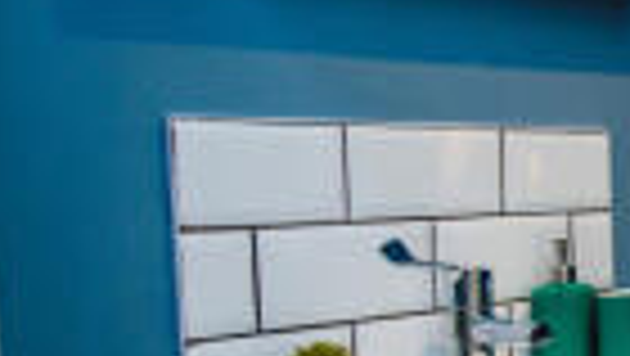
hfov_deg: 23.0
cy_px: 291
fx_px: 1187
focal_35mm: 71
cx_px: 990
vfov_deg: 16.9
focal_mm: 20
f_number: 4.5
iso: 500
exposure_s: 1/160
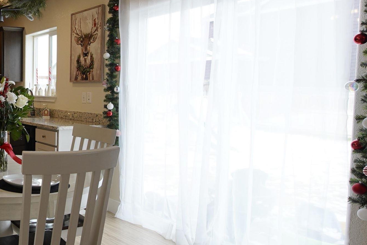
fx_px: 377
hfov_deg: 43.4
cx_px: -11
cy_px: 100
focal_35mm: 37
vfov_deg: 35.8
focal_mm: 11
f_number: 4
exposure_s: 1/60
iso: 160
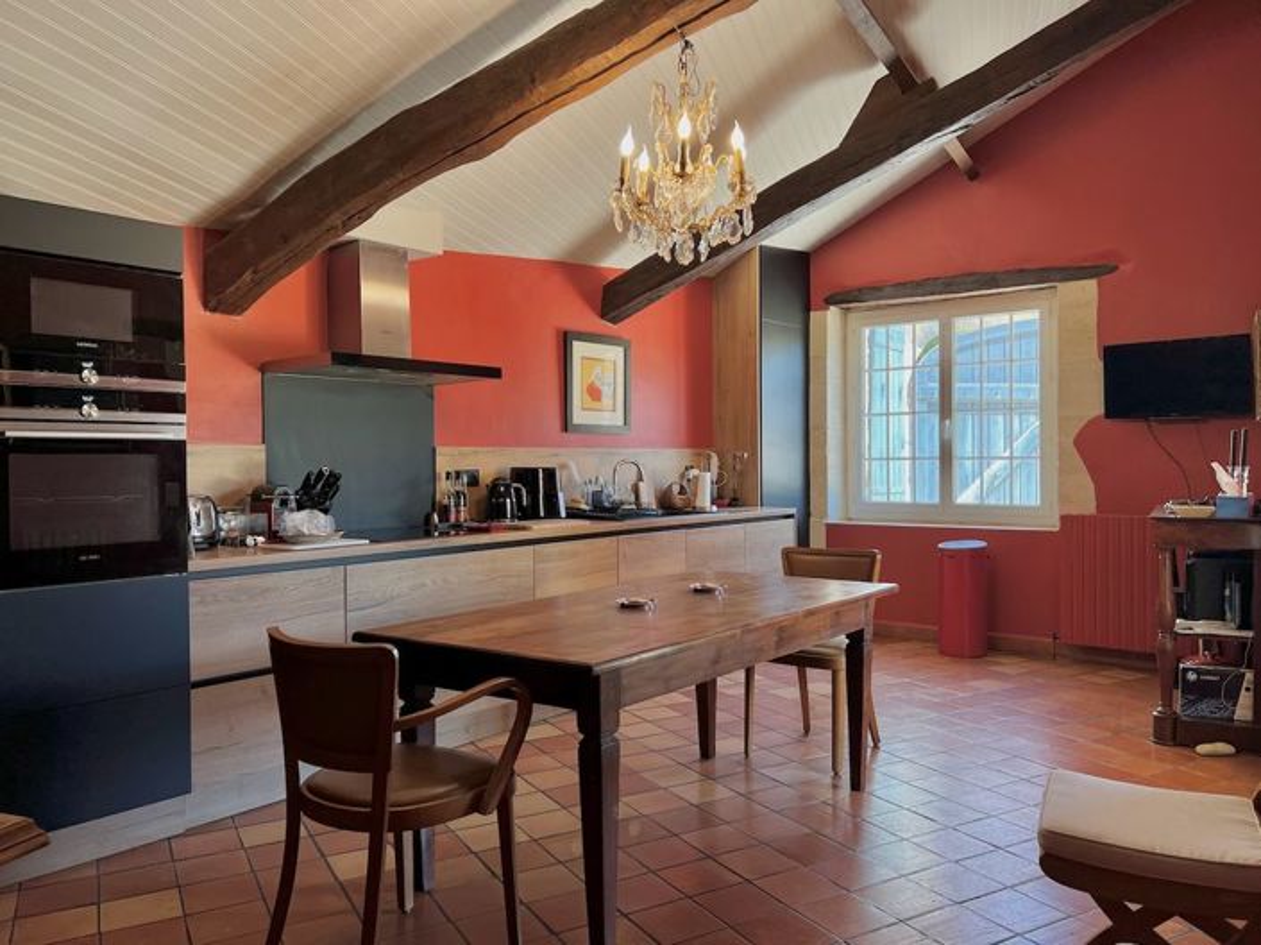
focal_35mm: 26
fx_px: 947
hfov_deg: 67.3
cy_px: 472
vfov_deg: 53.0
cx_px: 630
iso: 32
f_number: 1.5
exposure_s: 1/121
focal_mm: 5.7
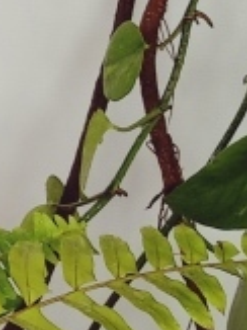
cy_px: 81
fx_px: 1315
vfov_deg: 14.3
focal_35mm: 138
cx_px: -419
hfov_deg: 9.2
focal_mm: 3.81
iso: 100
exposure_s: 1/101
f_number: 2.2
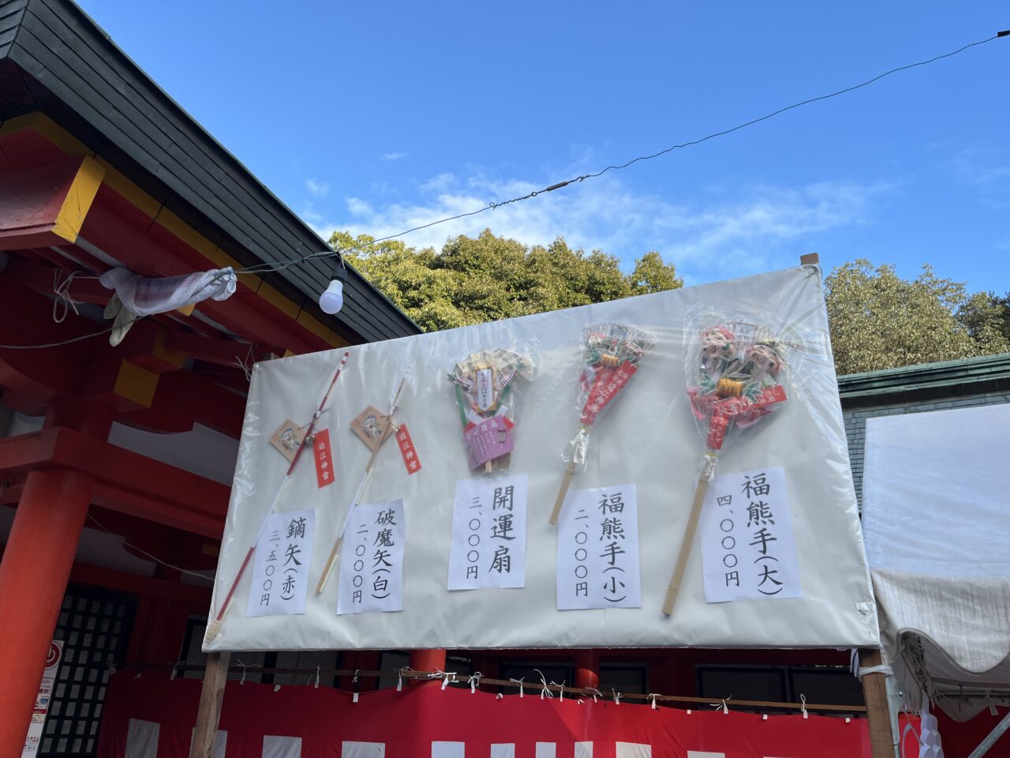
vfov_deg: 53.1
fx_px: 759
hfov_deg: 67.3
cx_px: 505
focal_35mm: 26
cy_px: 379
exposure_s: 1/913
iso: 50
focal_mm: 5.1
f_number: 1.6
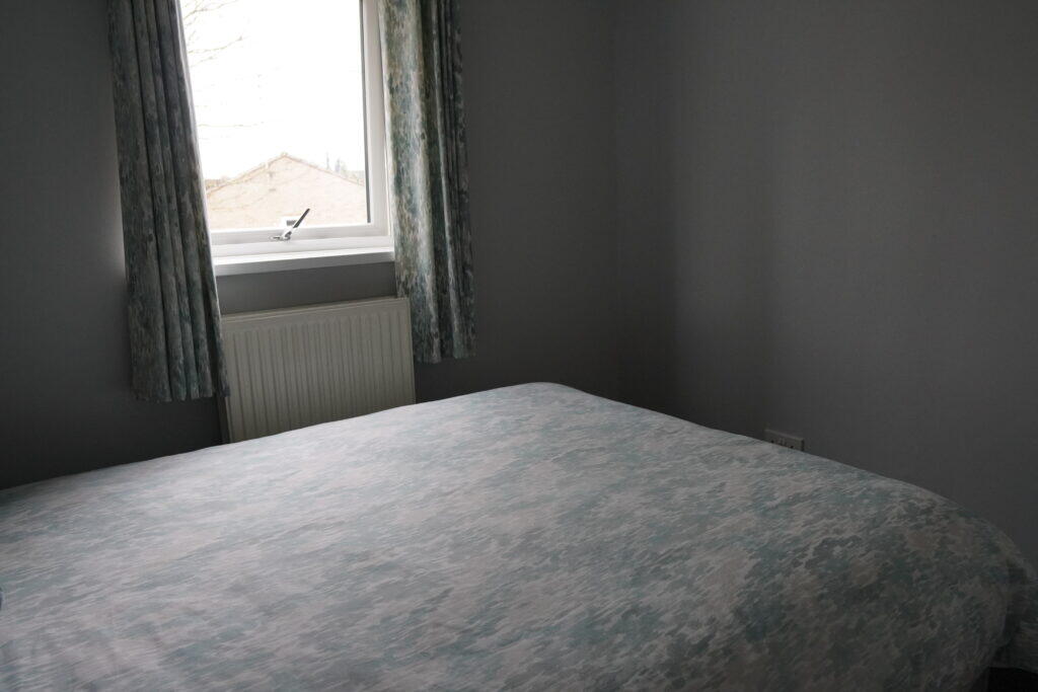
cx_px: 519
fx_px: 692
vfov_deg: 53.1
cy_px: 346
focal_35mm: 24
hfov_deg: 73.7
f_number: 4
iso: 1250
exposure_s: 1/160
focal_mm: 16
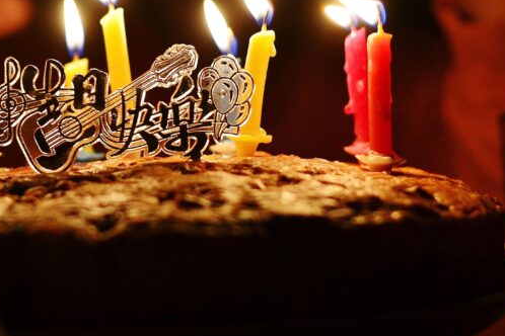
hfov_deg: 14.6
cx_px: 179
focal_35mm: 140
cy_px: 58
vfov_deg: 9.8
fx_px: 1964
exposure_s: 1/60
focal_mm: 50
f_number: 2.8
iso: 400
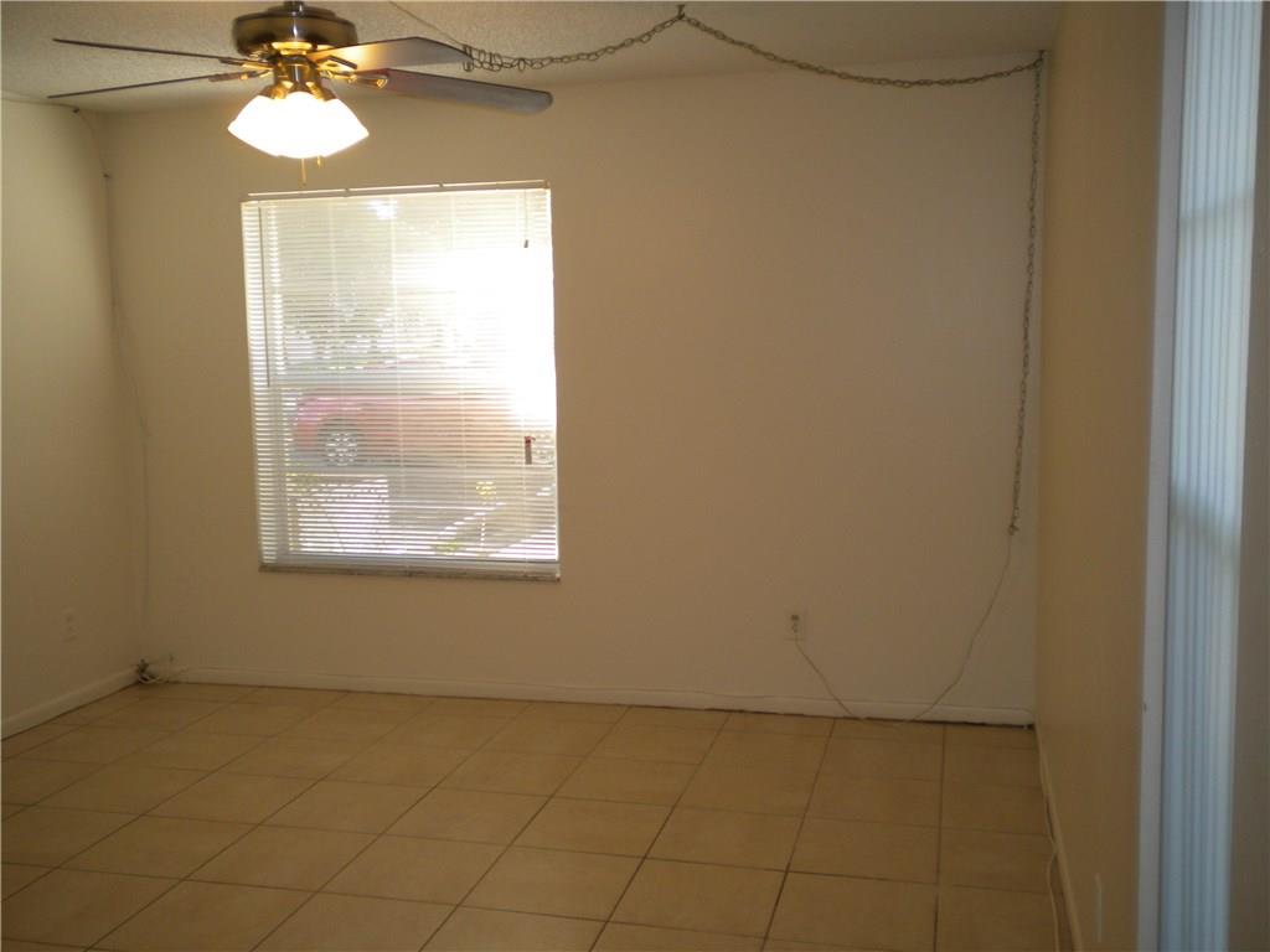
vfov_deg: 40.7
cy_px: 476
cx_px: 635
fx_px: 1284
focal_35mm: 35
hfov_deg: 52.6
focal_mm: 6.3
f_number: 3.1
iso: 101
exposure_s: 1/56.5
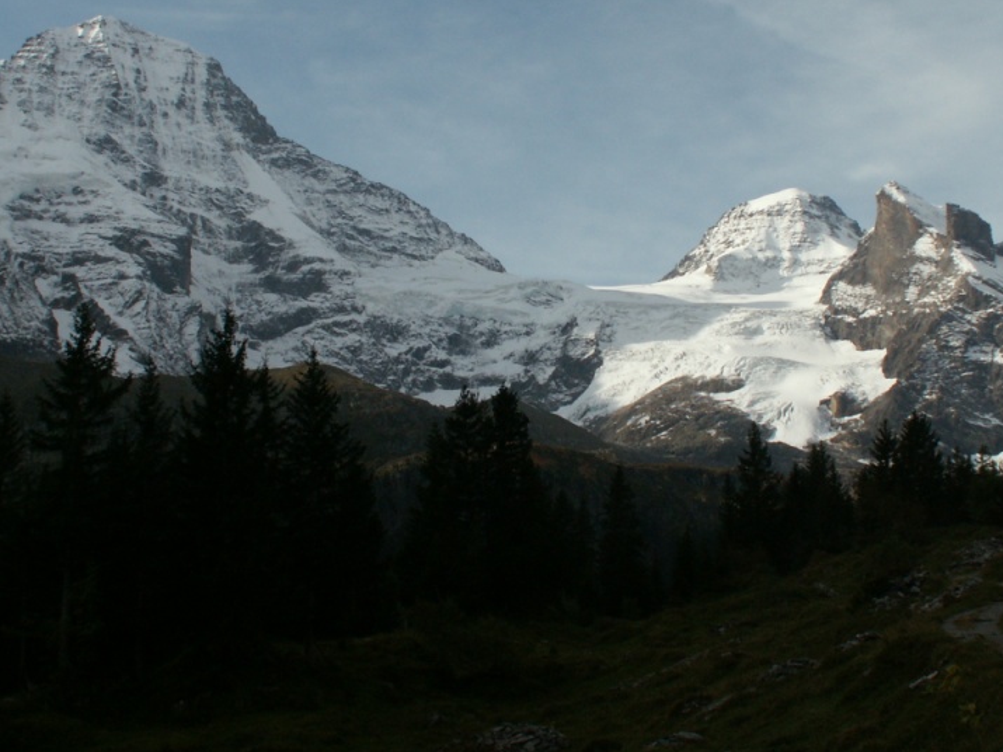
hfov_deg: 30.7
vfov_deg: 23.2
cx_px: 550
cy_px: 261
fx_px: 1825
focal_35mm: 63
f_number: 8
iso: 50
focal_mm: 7.27
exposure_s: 1/200
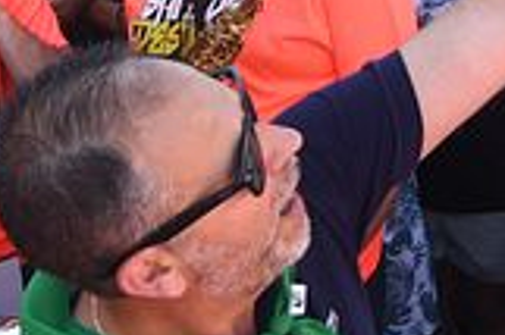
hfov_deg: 20.7
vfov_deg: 14.0
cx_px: 511
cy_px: -50
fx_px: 1331
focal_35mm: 95
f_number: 6.3
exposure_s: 1/160
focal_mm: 12
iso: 160
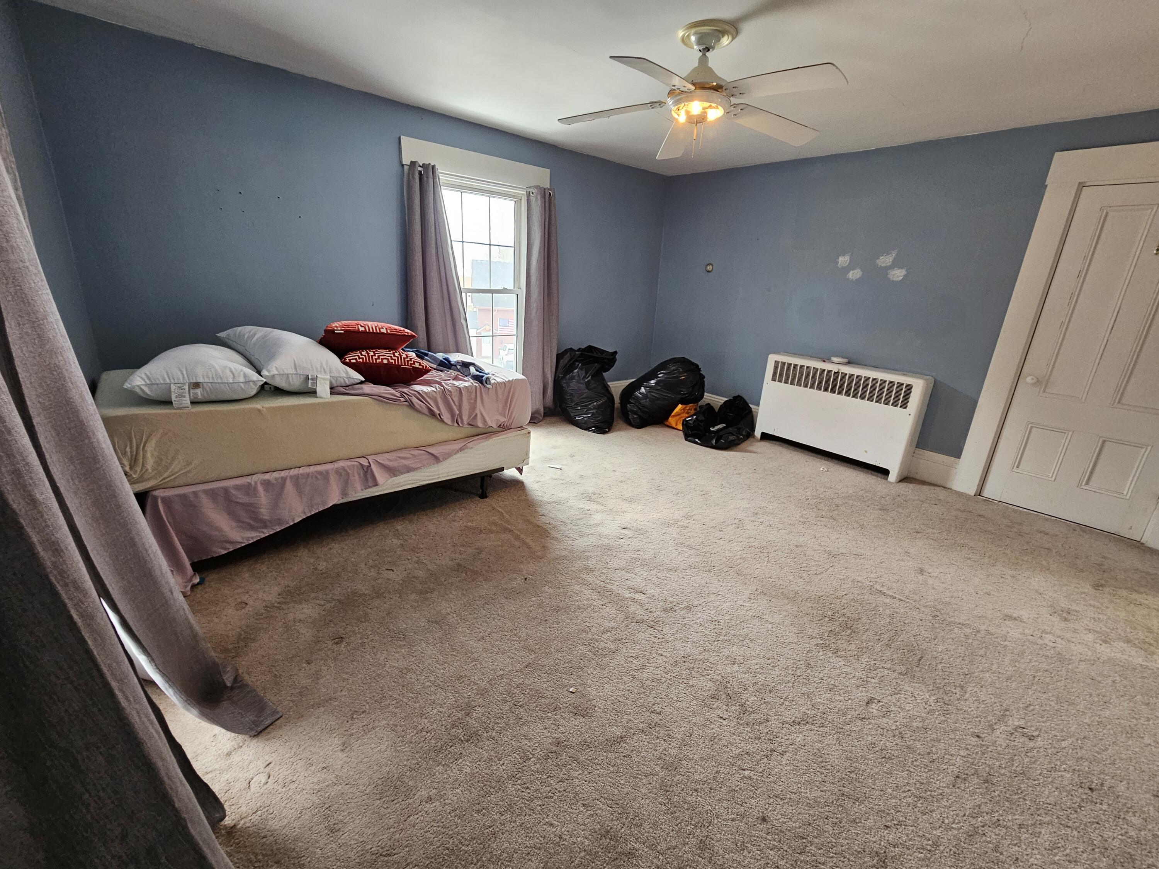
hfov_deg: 106.2
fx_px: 435
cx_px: 580
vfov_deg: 89.9
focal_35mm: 13
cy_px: 434
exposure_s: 1/60
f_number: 2.2
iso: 250
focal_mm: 2.2
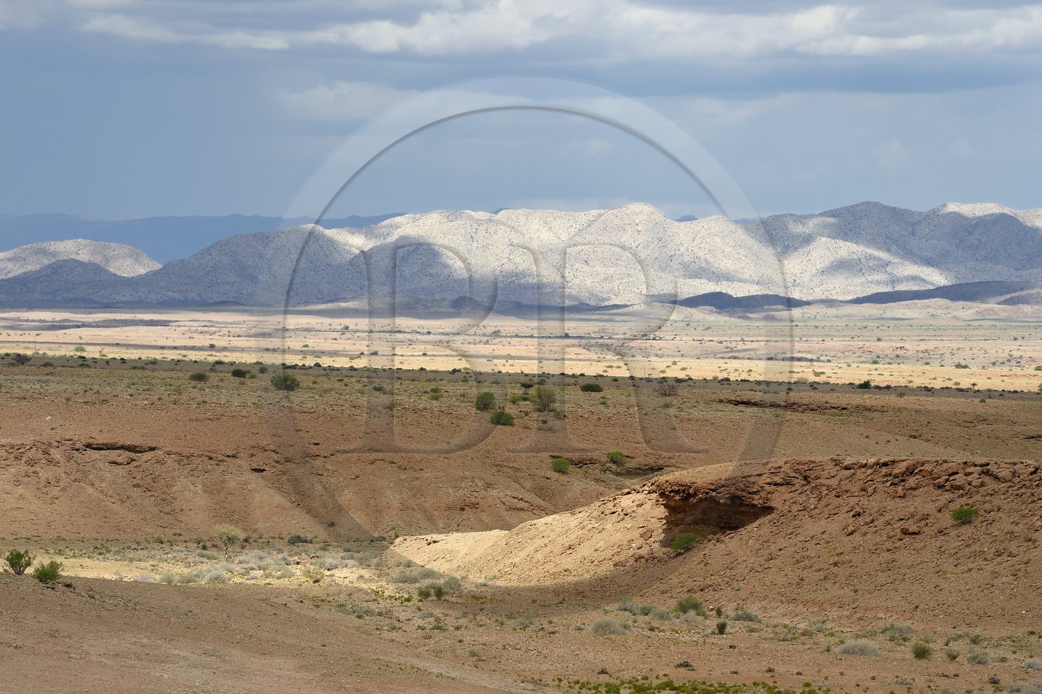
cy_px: 347
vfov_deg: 6.9
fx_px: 5787
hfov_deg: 10.3
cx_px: 521
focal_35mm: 200
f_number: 6.3
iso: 400
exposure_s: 1/3200
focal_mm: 200
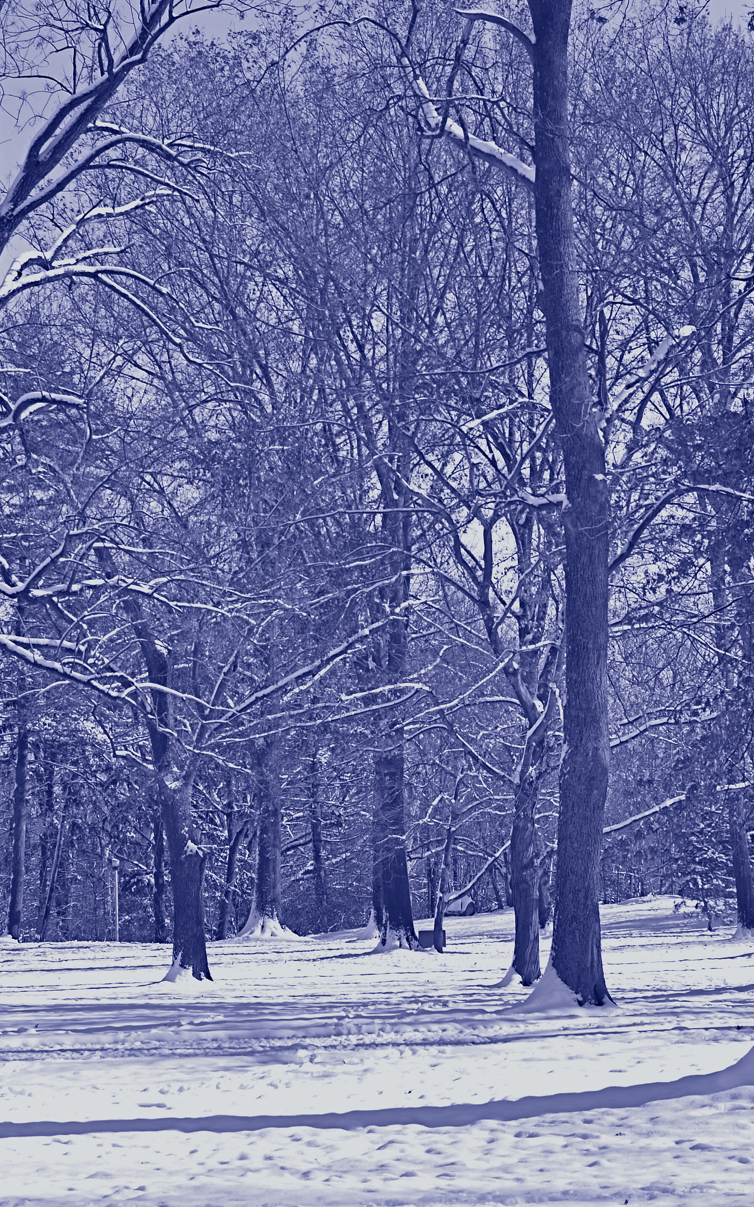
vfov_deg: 22.6
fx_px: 3021
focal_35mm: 92
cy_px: 527
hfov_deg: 14.2
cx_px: 401
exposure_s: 1/320
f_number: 5.6
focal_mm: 35
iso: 100
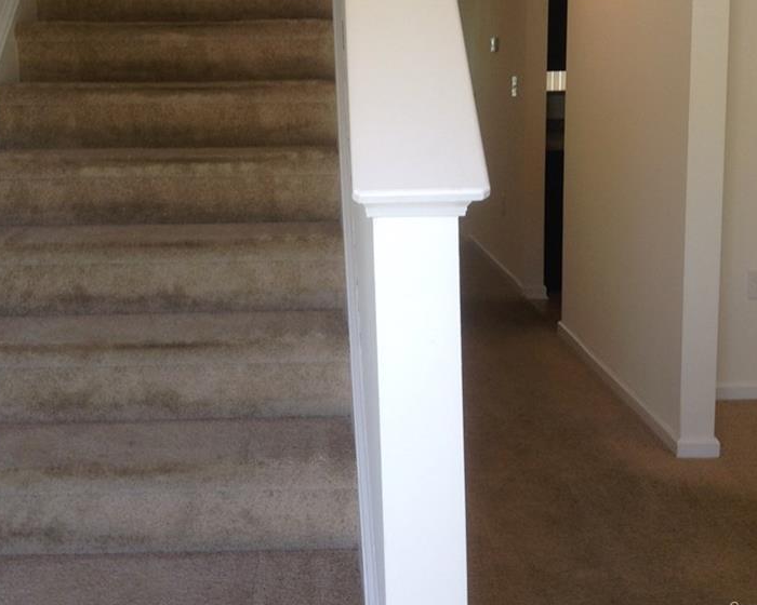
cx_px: 300
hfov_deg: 39.4
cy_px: 205
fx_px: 1053
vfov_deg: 31.8
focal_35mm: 47
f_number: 2.4
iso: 25
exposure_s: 1/30
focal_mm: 3.3
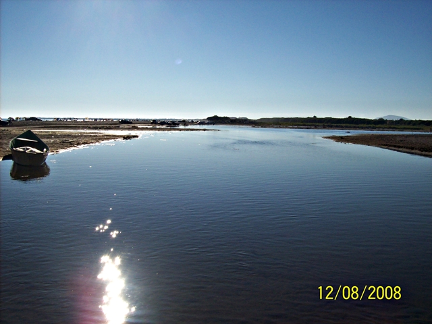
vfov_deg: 39.7
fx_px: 449
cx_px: 216
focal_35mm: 36
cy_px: 162
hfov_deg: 51.4
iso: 80
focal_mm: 6
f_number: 4.8
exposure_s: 1/1401
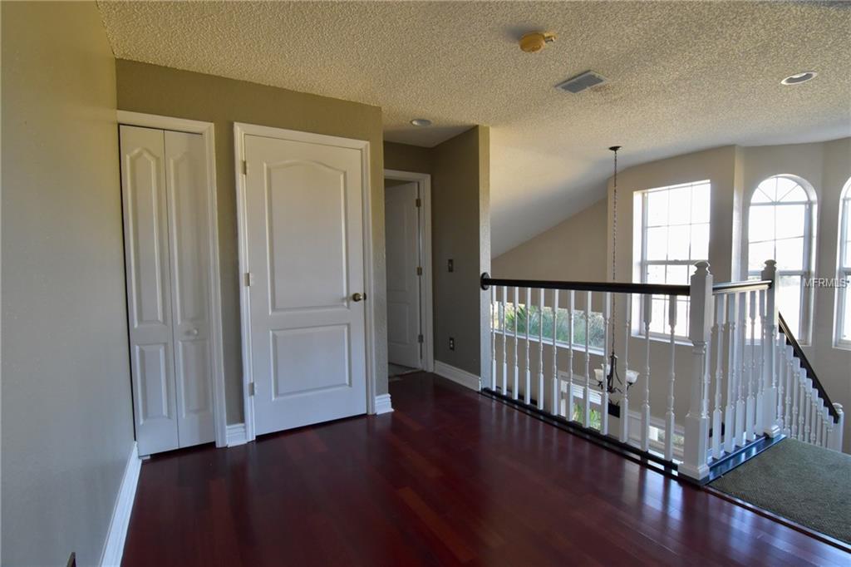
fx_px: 390
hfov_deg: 95.0
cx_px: 426
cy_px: 284
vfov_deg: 72.0
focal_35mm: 16
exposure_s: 1/50
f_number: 9
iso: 2000
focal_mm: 11
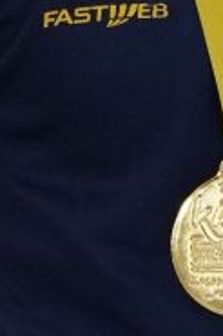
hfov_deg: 0.7
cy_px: -2
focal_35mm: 1949
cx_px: 270
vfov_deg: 1.1
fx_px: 18142
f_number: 2.8
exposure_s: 1/500
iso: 1600
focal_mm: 200
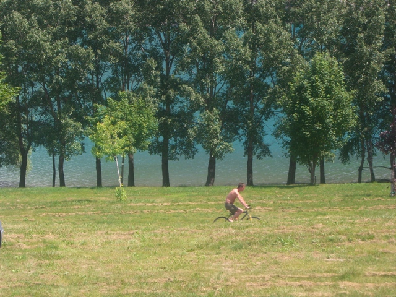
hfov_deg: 17.3
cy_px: 148
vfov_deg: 13.0
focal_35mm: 114
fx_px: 1304
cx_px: 198
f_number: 7.4
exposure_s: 1/100
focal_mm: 23.7
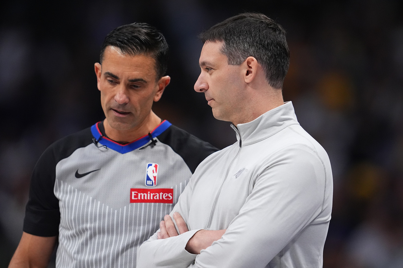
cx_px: 202
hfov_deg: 5.2
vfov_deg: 3.4
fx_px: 4476
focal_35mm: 400
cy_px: 134
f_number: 3.2
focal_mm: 400
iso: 5000
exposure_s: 1/2000
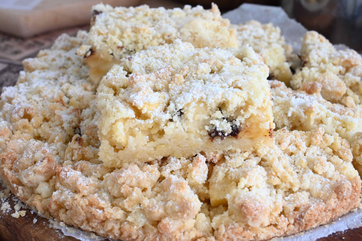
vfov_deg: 24.6
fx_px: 553
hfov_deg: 36.3
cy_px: 120
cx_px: 181
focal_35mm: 55
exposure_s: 1/8
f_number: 10
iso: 800
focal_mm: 37
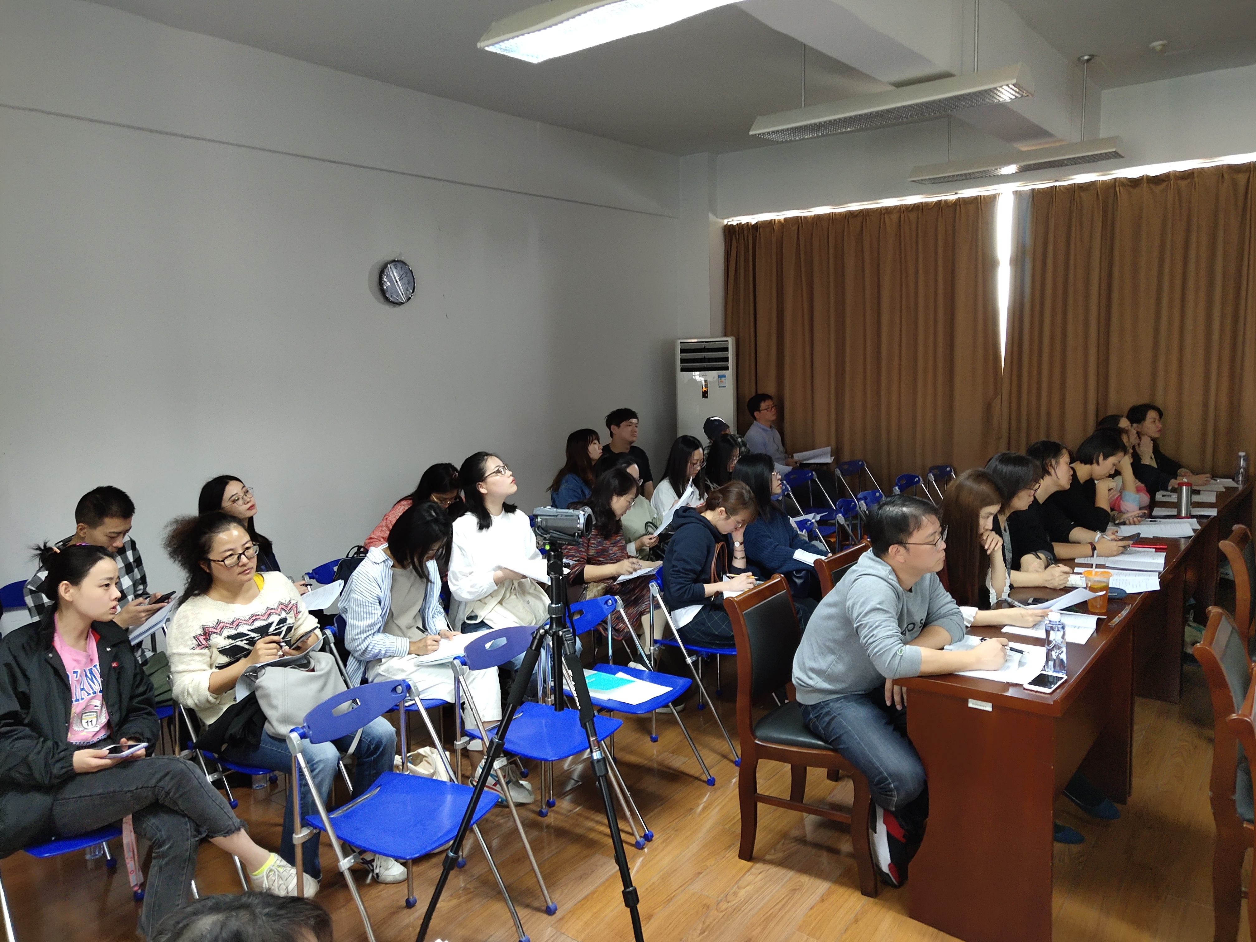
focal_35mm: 30
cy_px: 471
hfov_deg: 60.0
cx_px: 628
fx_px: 1089
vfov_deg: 46.8
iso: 275
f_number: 1.8
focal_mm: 4.35
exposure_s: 1/50
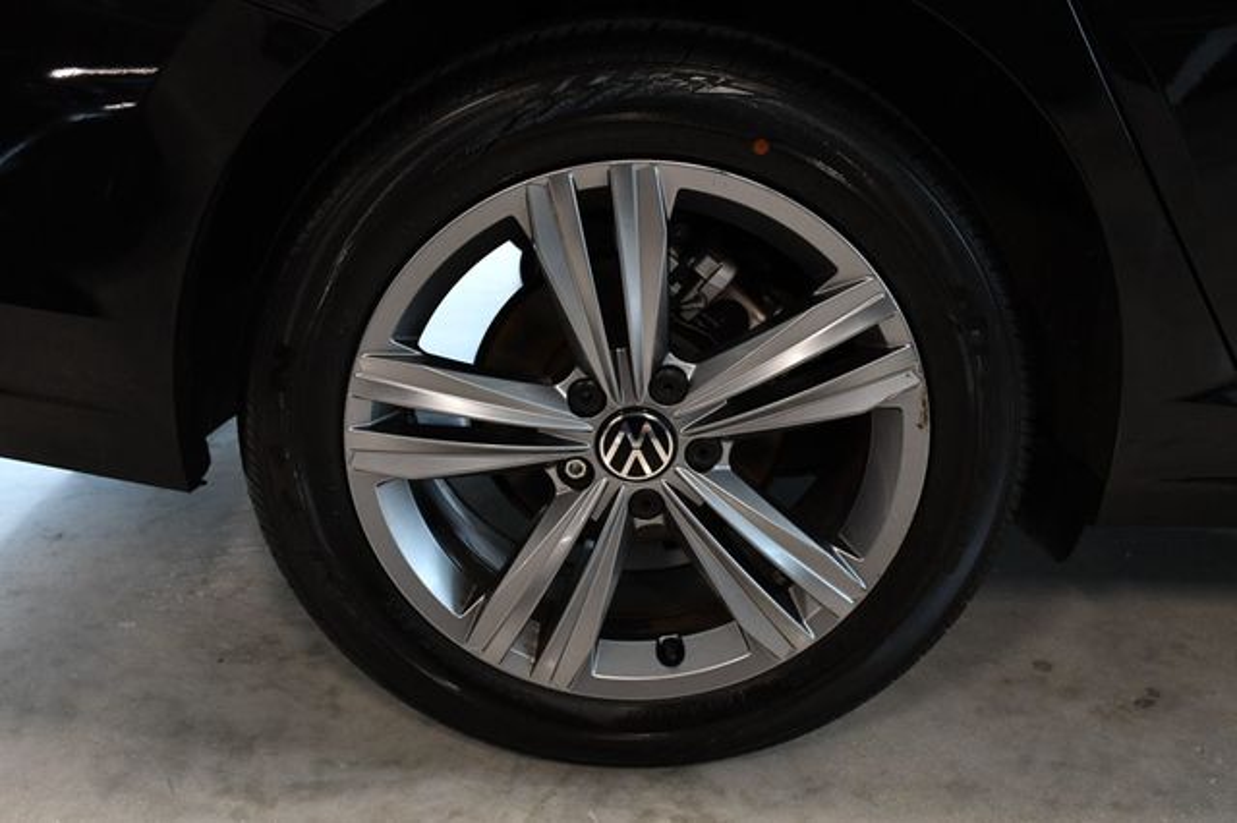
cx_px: 618
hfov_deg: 53.2
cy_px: 412
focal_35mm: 36
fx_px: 1236
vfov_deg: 36.8
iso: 2500
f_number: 8
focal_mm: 24
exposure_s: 1/250
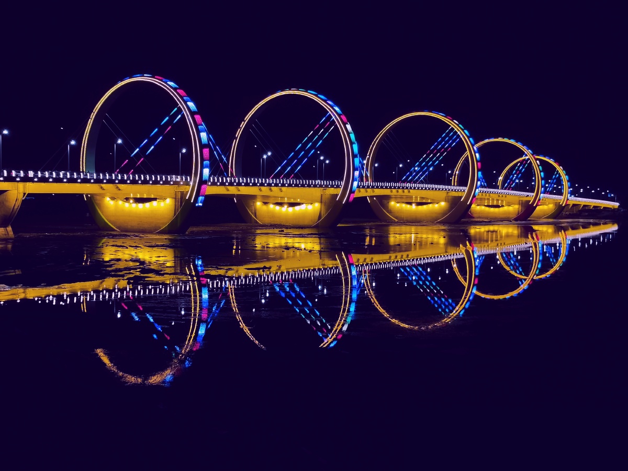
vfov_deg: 38.7
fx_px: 671
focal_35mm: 37
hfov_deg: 50.1
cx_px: 314
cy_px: 236
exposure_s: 1/33.3
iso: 320
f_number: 1.8
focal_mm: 5.58
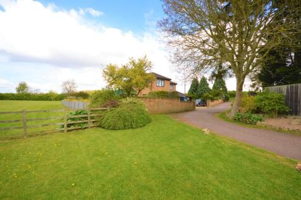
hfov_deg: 100.4
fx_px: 125
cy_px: 100
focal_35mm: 15
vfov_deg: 77.3
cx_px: 150
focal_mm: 10
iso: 100
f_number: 5.6
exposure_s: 1/200
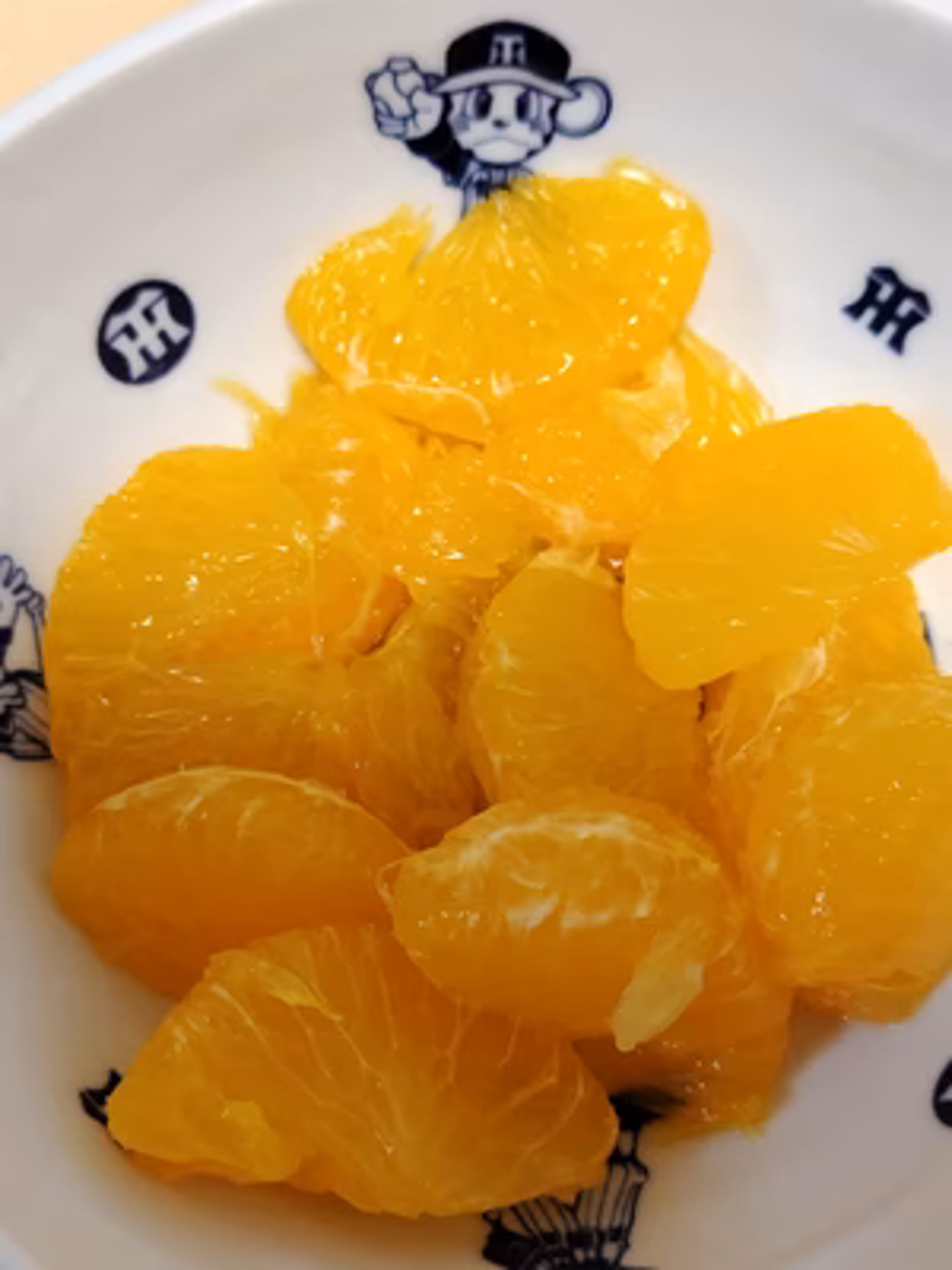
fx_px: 843
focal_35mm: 23
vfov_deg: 73.9
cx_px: 476
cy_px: 635
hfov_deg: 58.9
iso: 236
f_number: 1.9
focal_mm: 5.5
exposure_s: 1/60
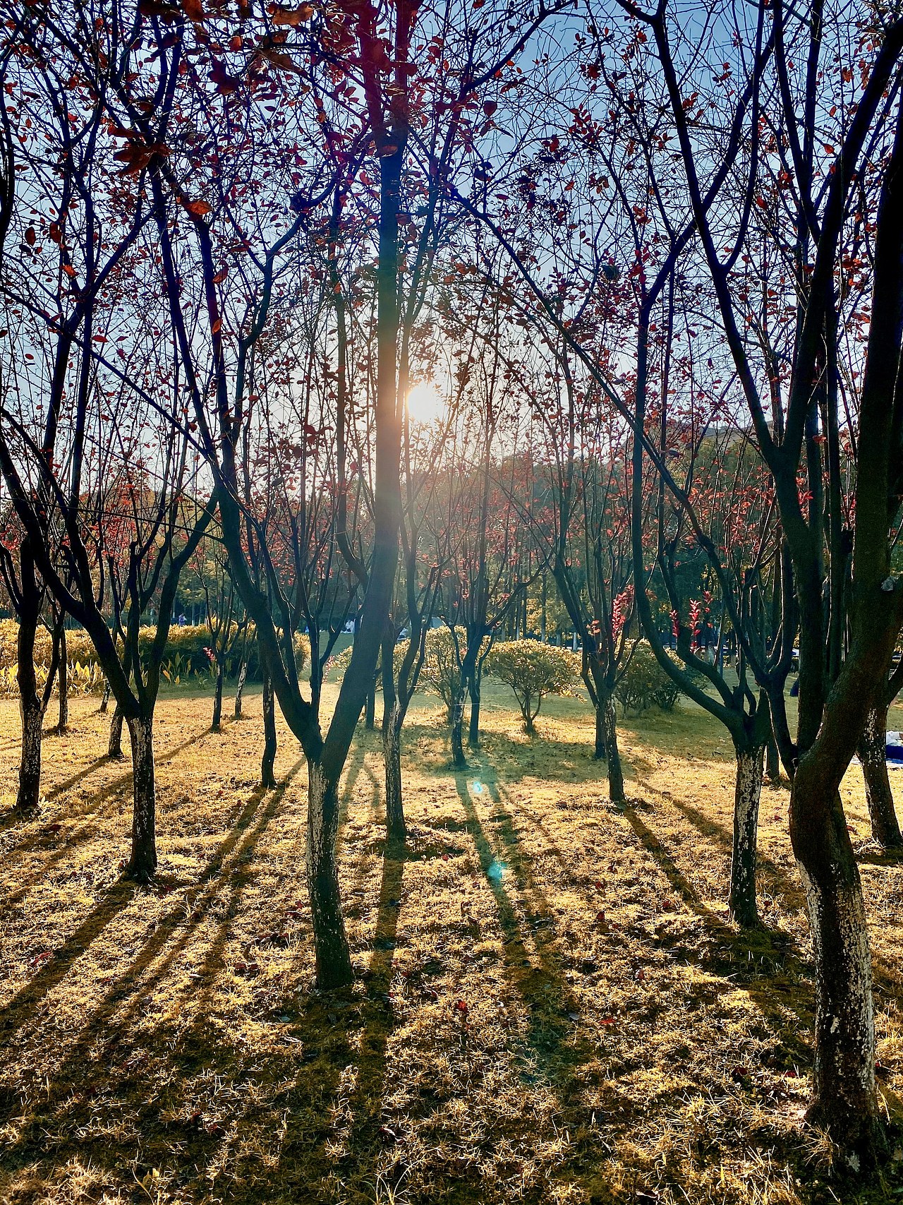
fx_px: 904
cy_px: 602
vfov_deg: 67.3
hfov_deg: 53.1
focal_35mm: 26
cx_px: 452
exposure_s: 1/2100
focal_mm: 4.25
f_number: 1.8
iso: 32
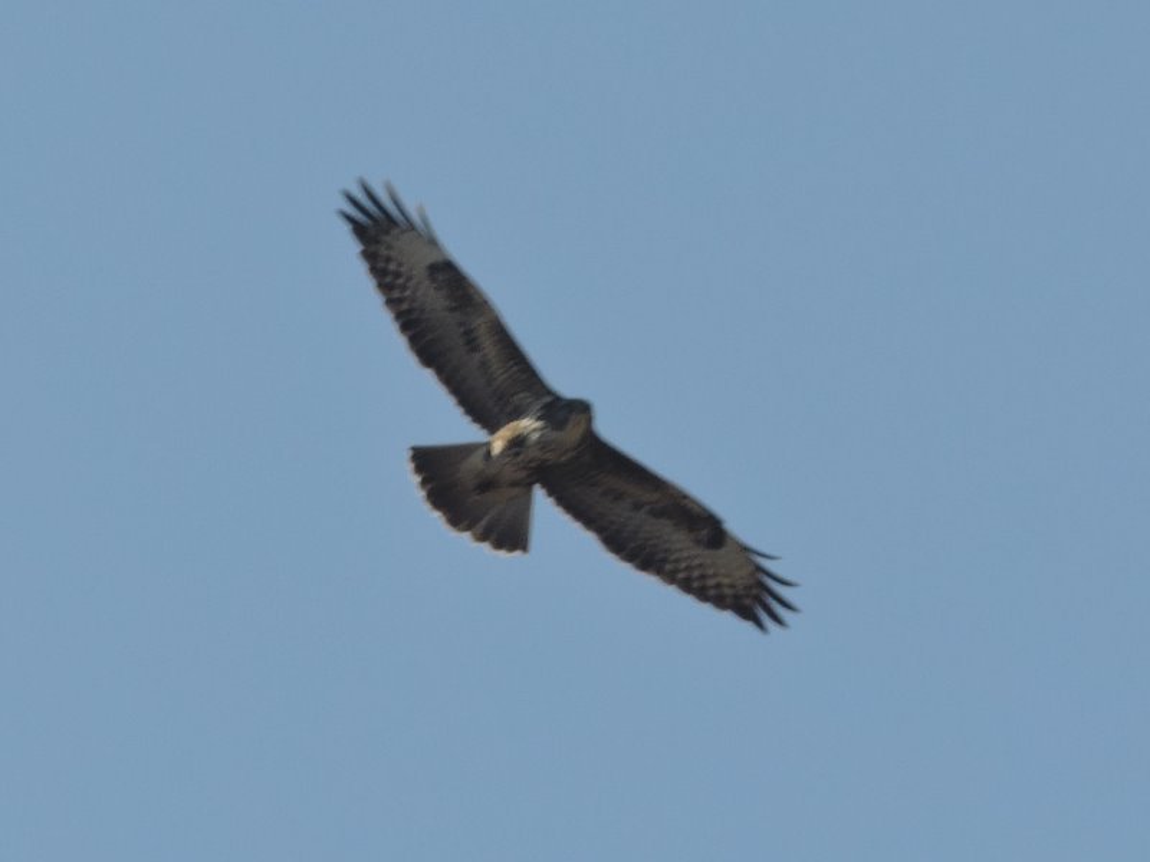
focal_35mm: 800
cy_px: 431
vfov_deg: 1.9
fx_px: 26577
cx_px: 575
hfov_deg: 2.5
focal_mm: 143.3
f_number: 7.1
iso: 100
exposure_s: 1/500
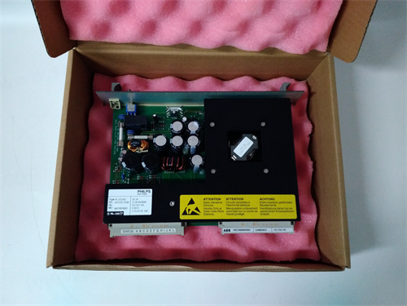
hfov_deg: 65.3
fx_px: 317
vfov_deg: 51.4
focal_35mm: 27
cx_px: 204
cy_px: 153
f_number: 2
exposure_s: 1/33
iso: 695
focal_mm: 3.79
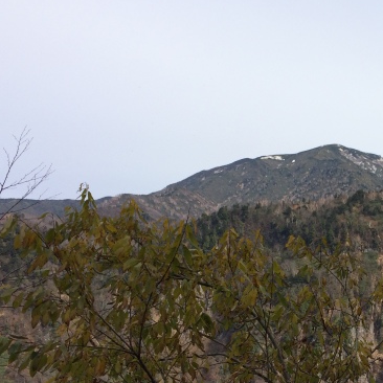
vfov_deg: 29.5
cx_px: 360
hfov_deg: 28.2
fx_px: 726
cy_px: 234
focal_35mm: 58
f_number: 2.2
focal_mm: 4.12
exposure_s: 1/2160
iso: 40
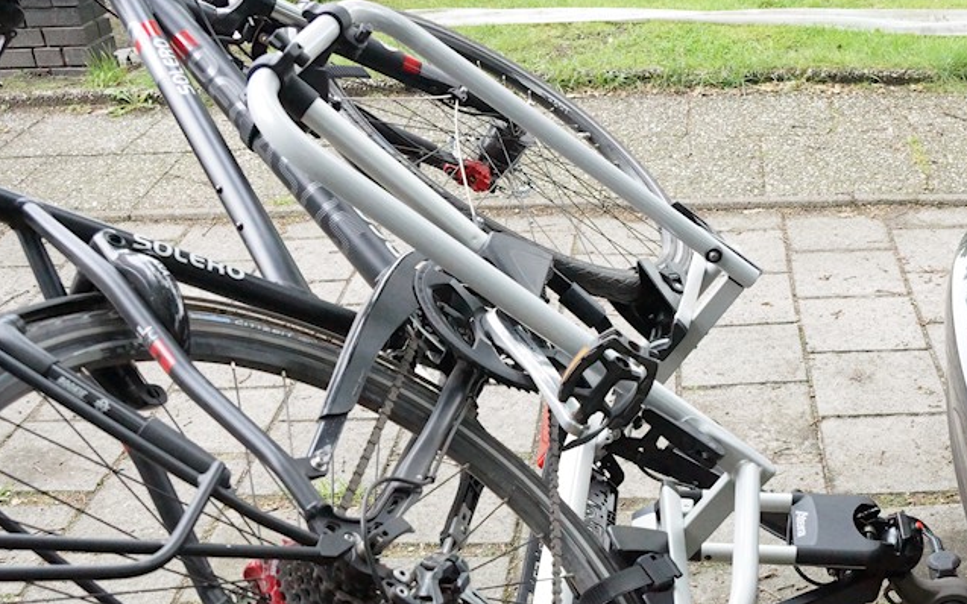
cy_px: 444
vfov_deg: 26.6
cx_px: 704
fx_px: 1265
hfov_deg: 40.8
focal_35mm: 48
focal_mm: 20
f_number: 6.3
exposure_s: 1/800
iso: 3200
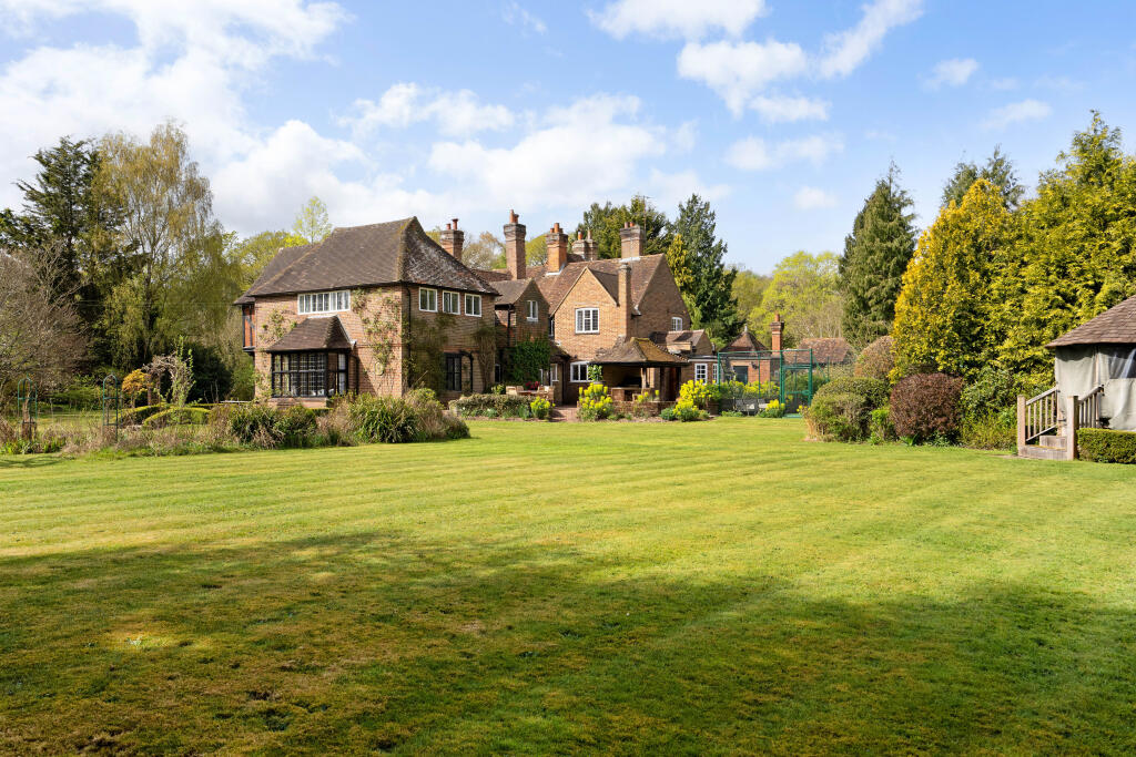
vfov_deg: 43.6
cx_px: 568
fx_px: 947
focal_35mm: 30
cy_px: 378
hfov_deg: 61.9
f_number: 9
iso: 100
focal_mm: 30
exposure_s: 1/125
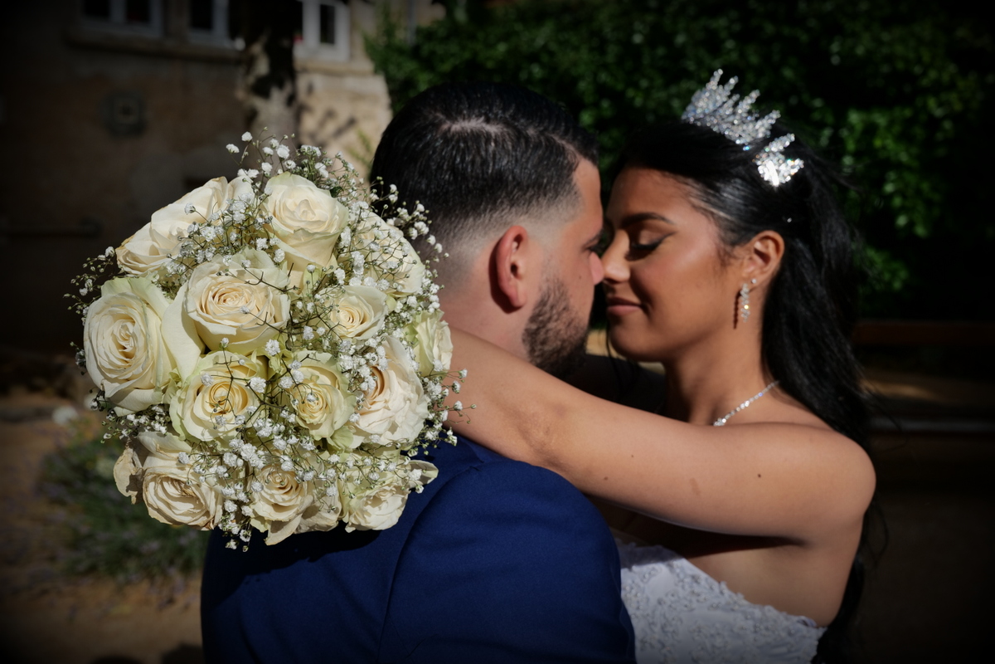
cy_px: 332
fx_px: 1161
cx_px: 498
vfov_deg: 31.9
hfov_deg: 46.4
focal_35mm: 42
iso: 100
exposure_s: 1/800
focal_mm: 42
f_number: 7.1
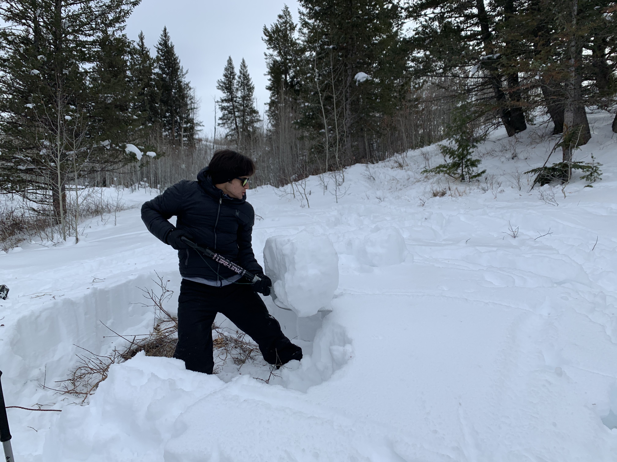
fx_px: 463
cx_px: 308
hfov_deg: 67.3
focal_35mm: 26
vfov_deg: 53.1
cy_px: 231
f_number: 1.8
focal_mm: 4.25
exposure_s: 1/2364
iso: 25
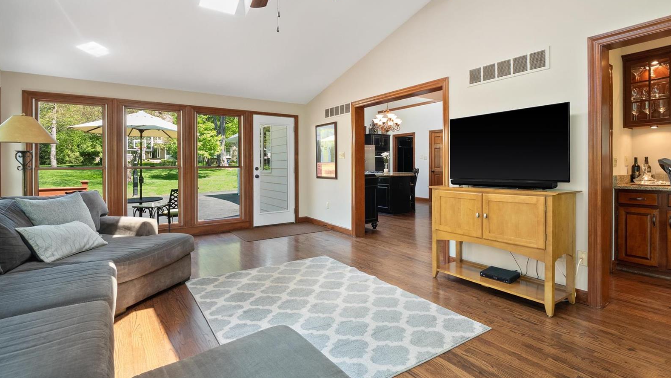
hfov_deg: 95.9
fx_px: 302
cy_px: 161
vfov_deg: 63.6
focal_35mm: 17
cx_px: 339
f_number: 6.3
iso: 400
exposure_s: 1/6
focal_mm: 8
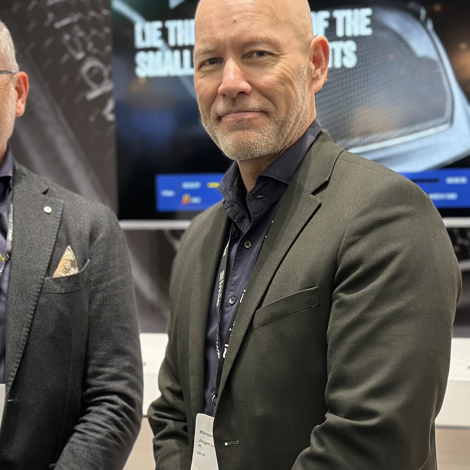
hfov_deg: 19.5
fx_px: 1367
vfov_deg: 19.5
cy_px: 291
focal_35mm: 89
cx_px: 180
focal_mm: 6.86
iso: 160
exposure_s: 1/100
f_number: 1.78
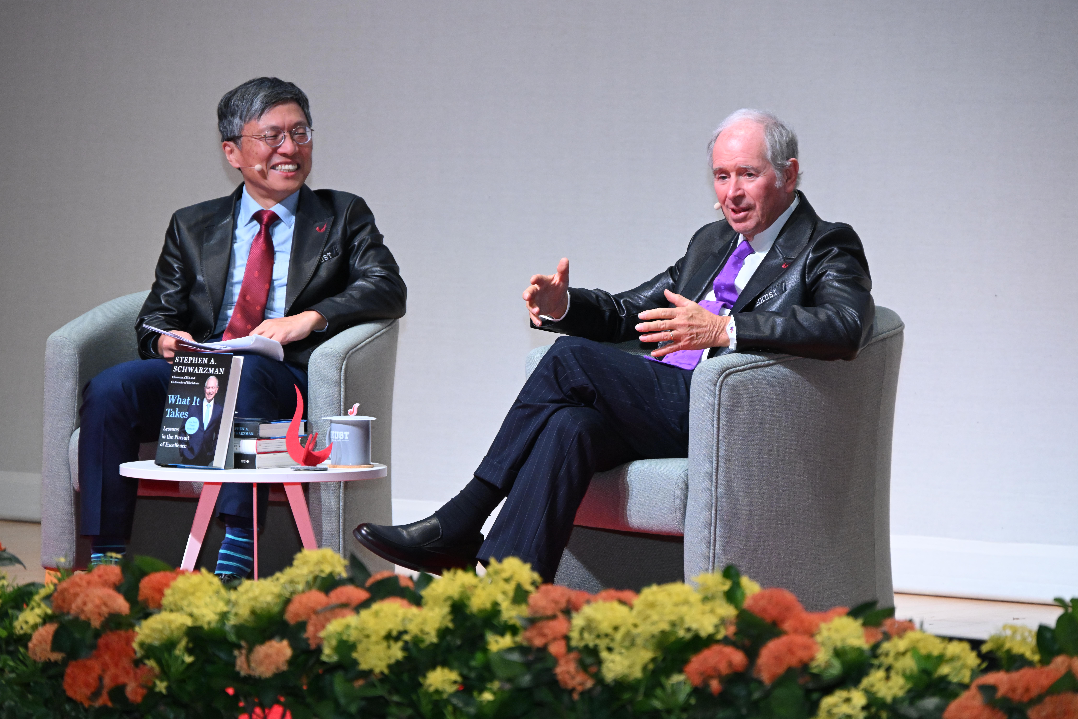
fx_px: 4791
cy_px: 360
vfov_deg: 8.6
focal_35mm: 160
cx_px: 539
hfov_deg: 12.8
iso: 4000
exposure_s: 1/160
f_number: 6.3
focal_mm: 160
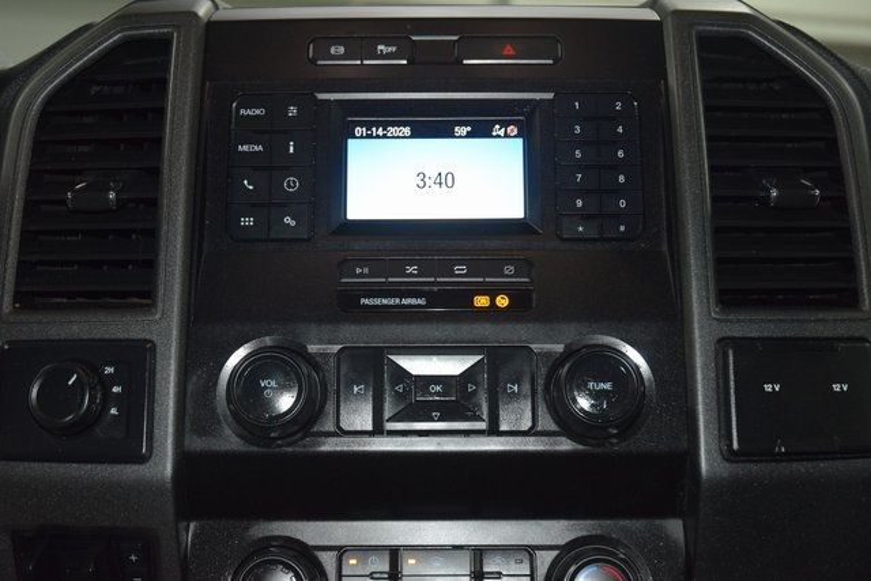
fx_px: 1452
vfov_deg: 22.6
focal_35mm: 60
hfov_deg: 33.4
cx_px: 436
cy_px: 290
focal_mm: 40
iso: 1600
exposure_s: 1/125
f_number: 4.2
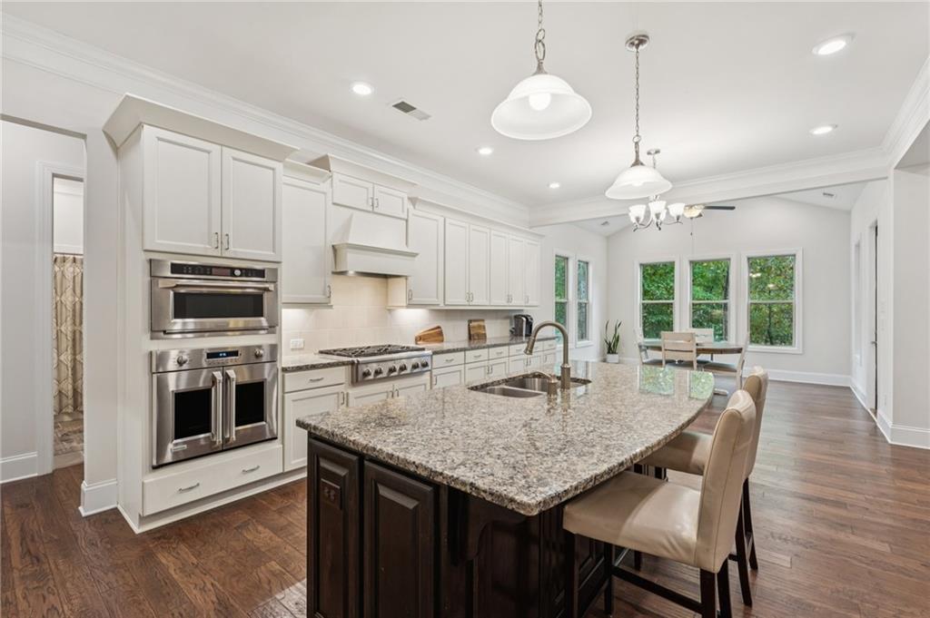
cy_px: 309
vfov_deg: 73.7
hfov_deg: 96.8
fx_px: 413
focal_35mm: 16
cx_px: 465
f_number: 8
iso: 400
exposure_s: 1/8
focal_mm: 16
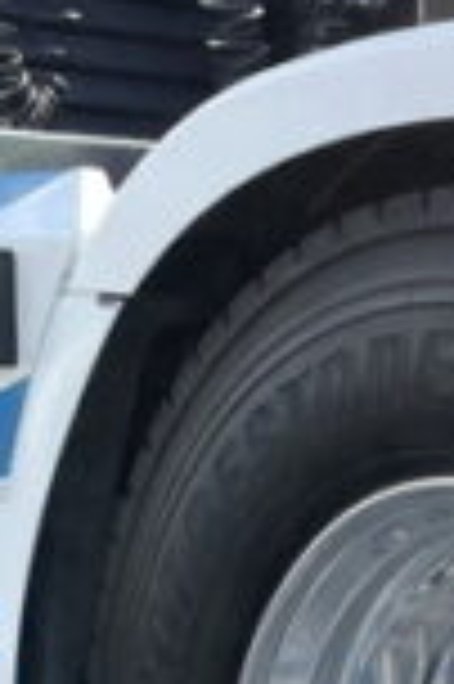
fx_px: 2161
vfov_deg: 17.3
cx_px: 414
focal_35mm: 114
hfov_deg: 11.9
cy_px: 770
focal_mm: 4.2
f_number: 1.6
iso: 32
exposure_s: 1/1473
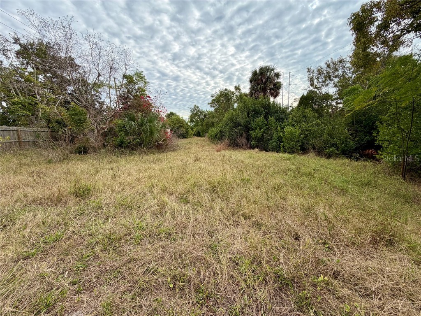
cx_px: 210
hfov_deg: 102.1
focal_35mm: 14
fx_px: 170
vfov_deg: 85.7
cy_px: 158
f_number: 2.2
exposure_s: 1/770
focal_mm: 2.22
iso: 32
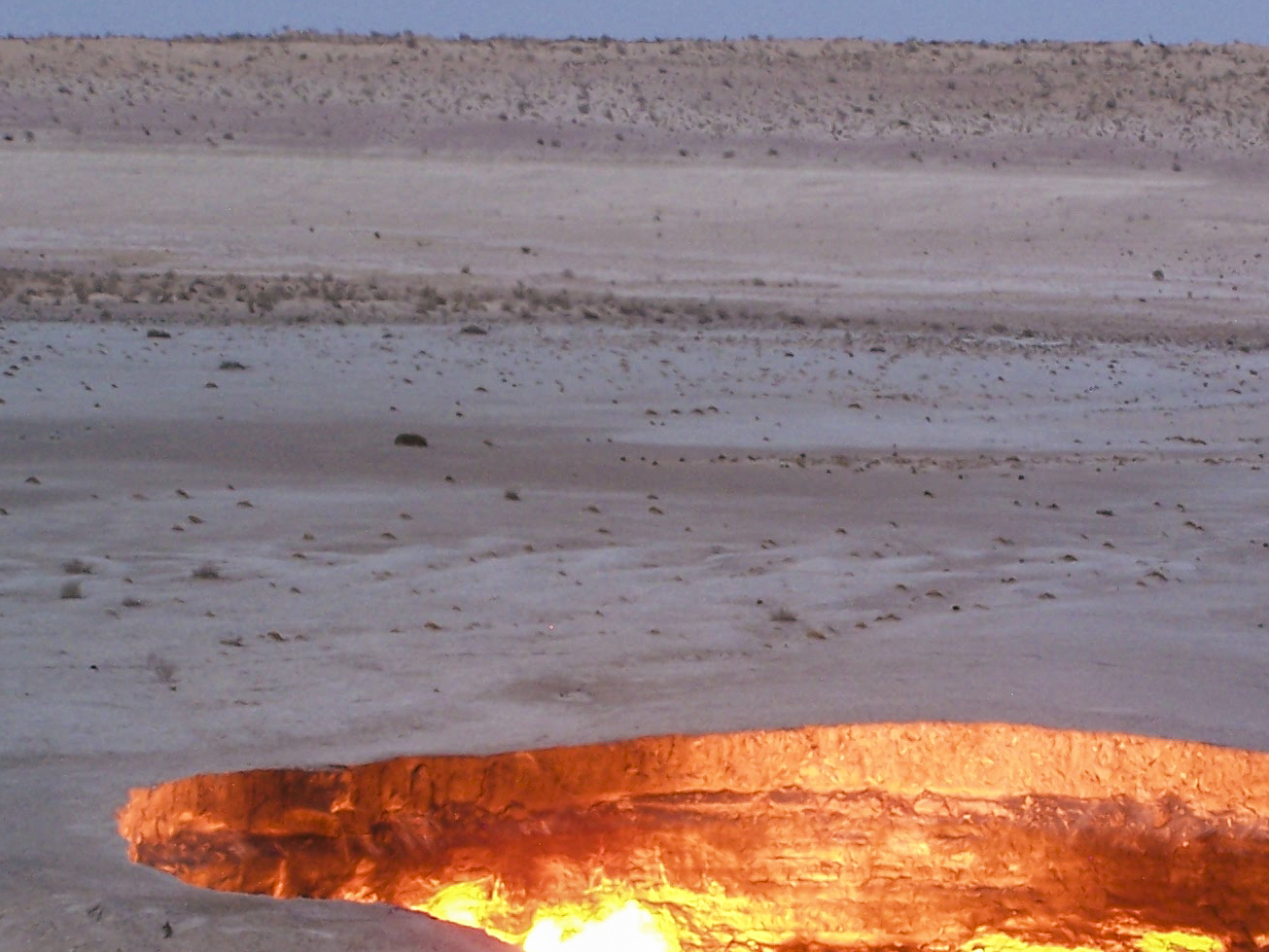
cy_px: 784
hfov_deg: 11.9
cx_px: 940
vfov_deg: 8.9
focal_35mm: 166
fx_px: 6086
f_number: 3.2
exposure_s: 1/2
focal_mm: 15.6
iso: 80
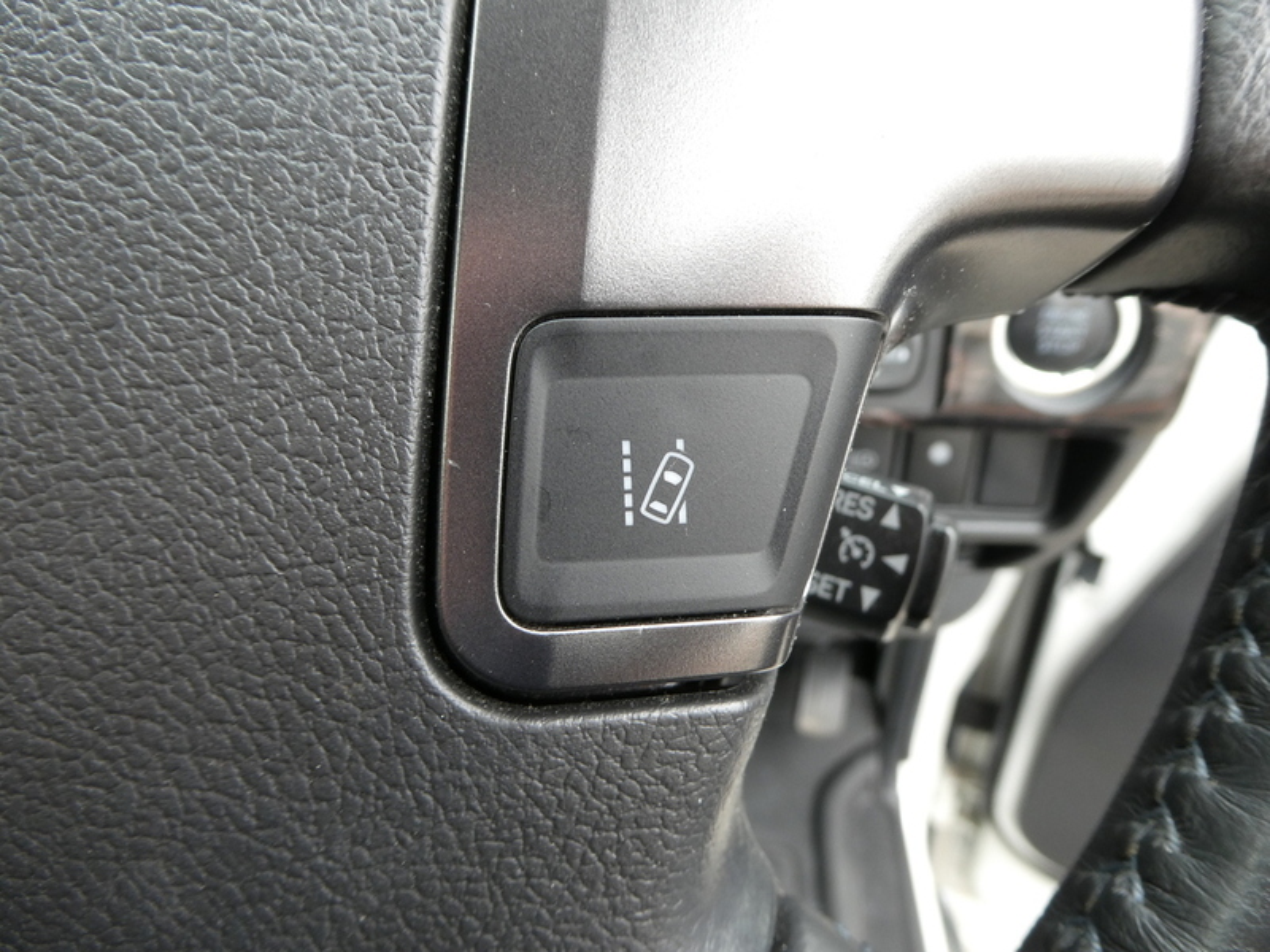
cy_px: 476
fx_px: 881
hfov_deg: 71.6
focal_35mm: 24
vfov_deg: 56.8
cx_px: 635
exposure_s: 1/60
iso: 125
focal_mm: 4.3
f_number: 3.3
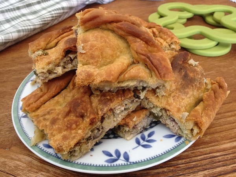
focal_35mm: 35
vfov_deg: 40.7
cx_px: 118
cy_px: 88
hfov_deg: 52.6
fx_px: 239
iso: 250
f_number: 2.4
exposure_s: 1/20
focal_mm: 4.28
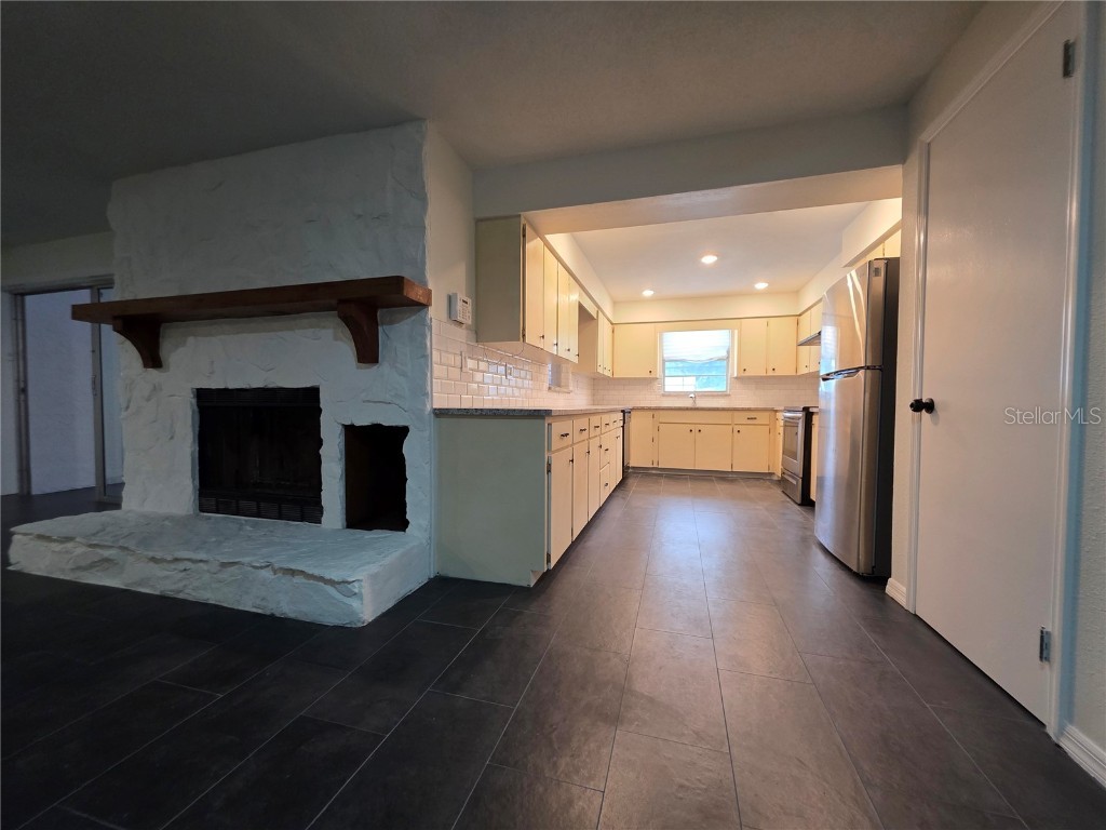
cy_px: 415
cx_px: 553
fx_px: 415
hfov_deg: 106.2
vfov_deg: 89.9
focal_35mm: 13
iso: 250
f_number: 1.9
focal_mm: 2.2
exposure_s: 1/60
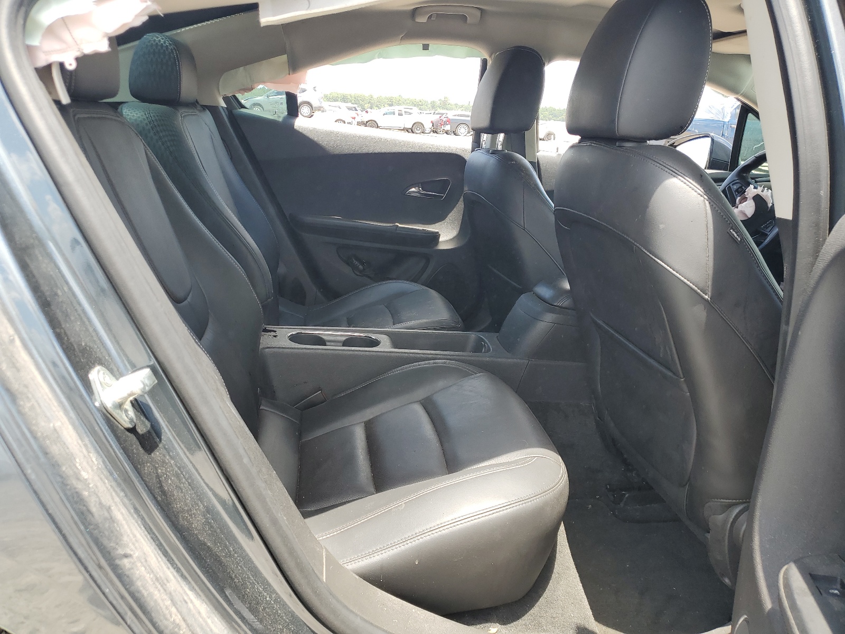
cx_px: 422
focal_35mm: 26
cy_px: 317
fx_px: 635
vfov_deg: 53.1
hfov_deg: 67.3
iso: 50
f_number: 1.5
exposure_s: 1/357
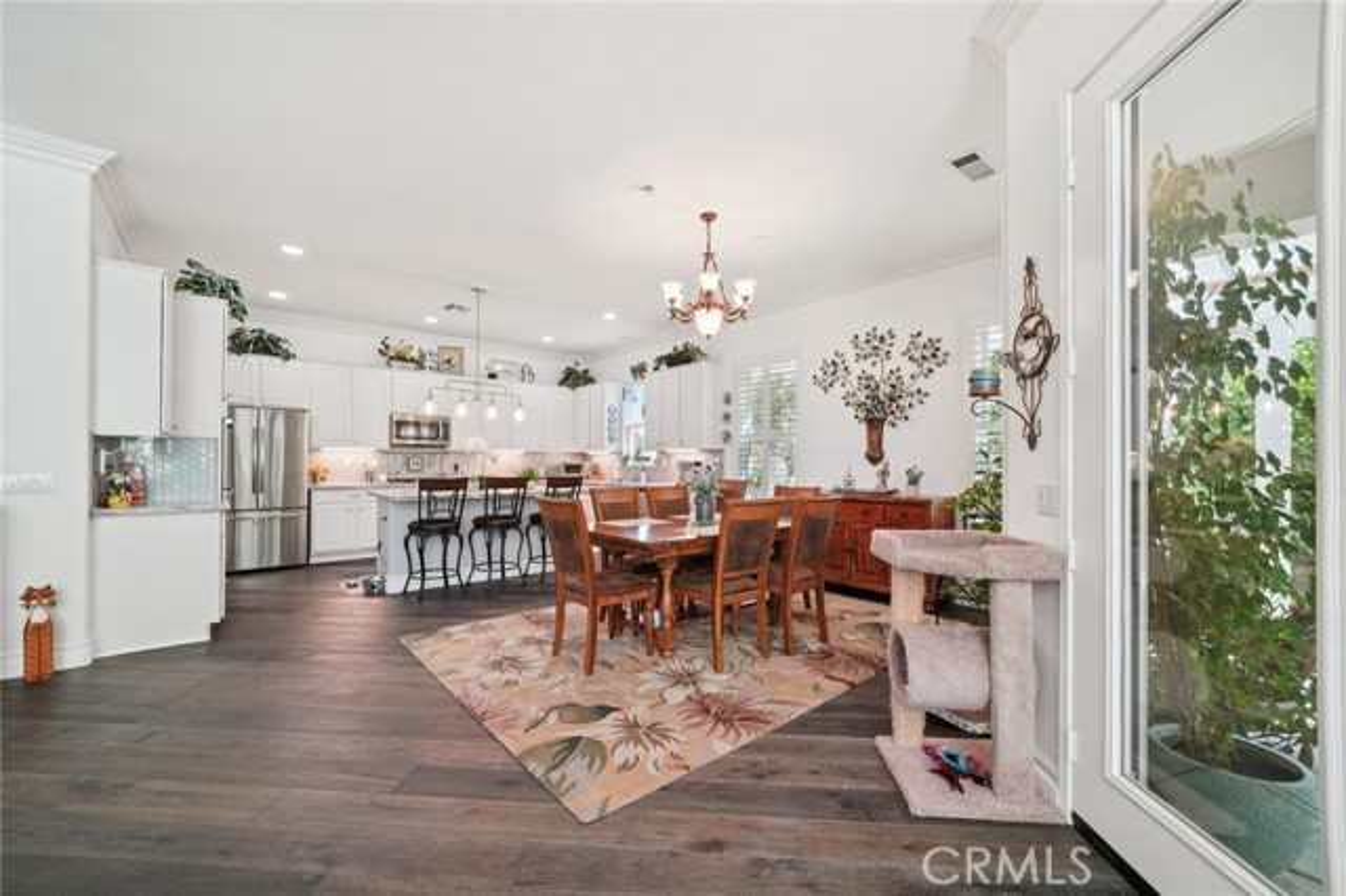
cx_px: 673
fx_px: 523
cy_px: 448
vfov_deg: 81.1
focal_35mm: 14
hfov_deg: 104.3
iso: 400
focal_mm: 14
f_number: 8
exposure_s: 1/20
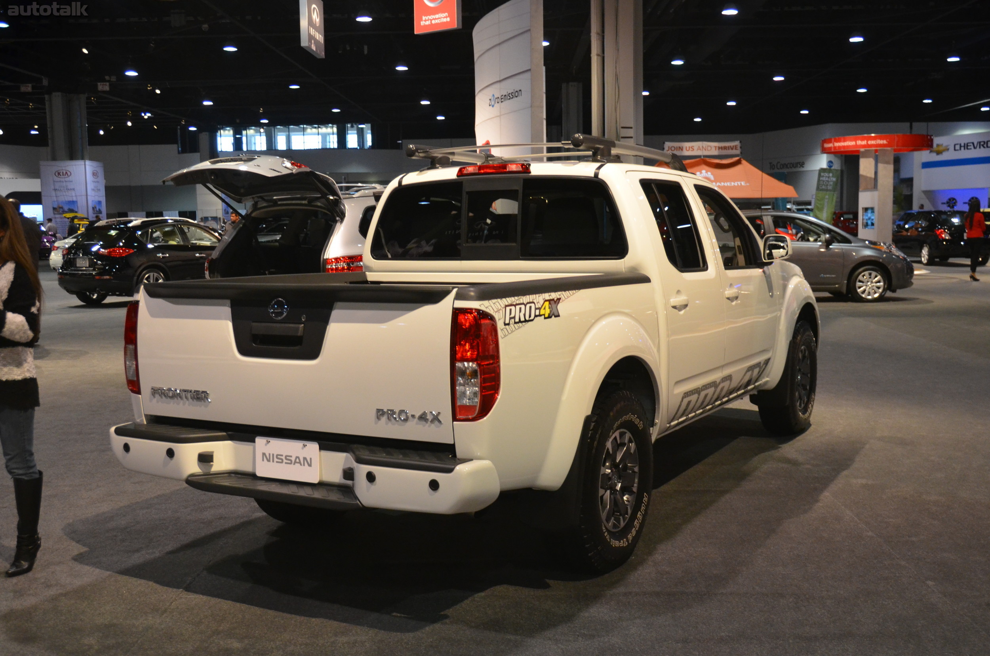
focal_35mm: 39
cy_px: 328
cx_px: 495
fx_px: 1070
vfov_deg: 34.1
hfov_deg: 49.6
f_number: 3.8
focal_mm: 26
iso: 1600
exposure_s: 1/200
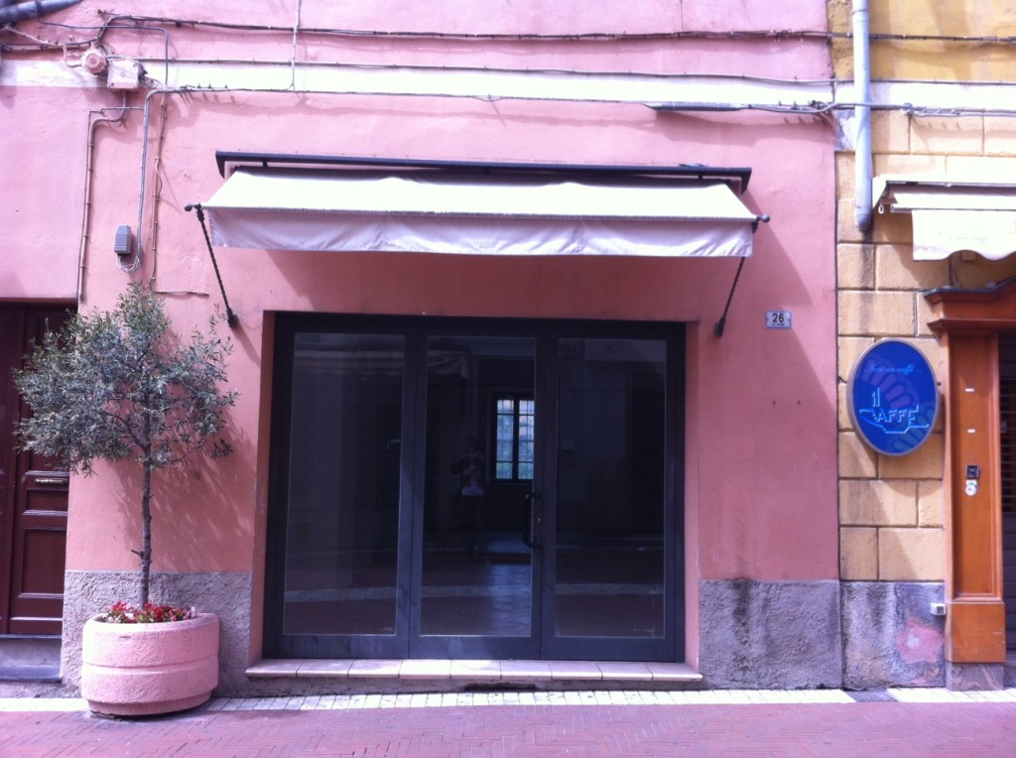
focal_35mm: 35
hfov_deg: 52.7
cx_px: 508
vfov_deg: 40.6
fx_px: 1025
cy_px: 379
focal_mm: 3.85
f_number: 2.8
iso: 80
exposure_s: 1/331
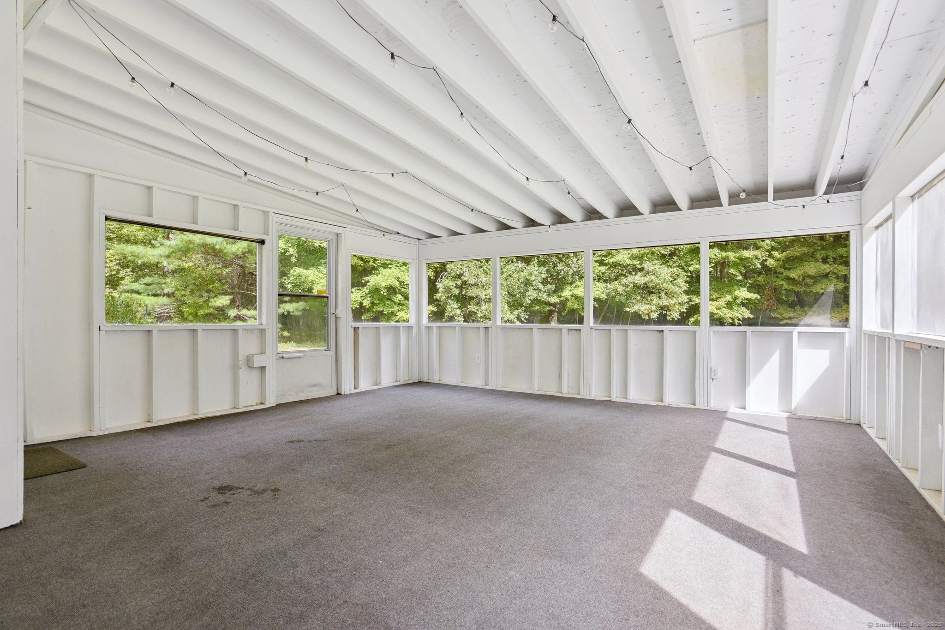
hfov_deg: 93.3
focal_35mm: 17
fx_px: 446
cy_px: 315
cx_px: 472
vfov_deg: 70.4
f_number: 11
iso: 400
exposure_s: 1/60
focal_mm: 17
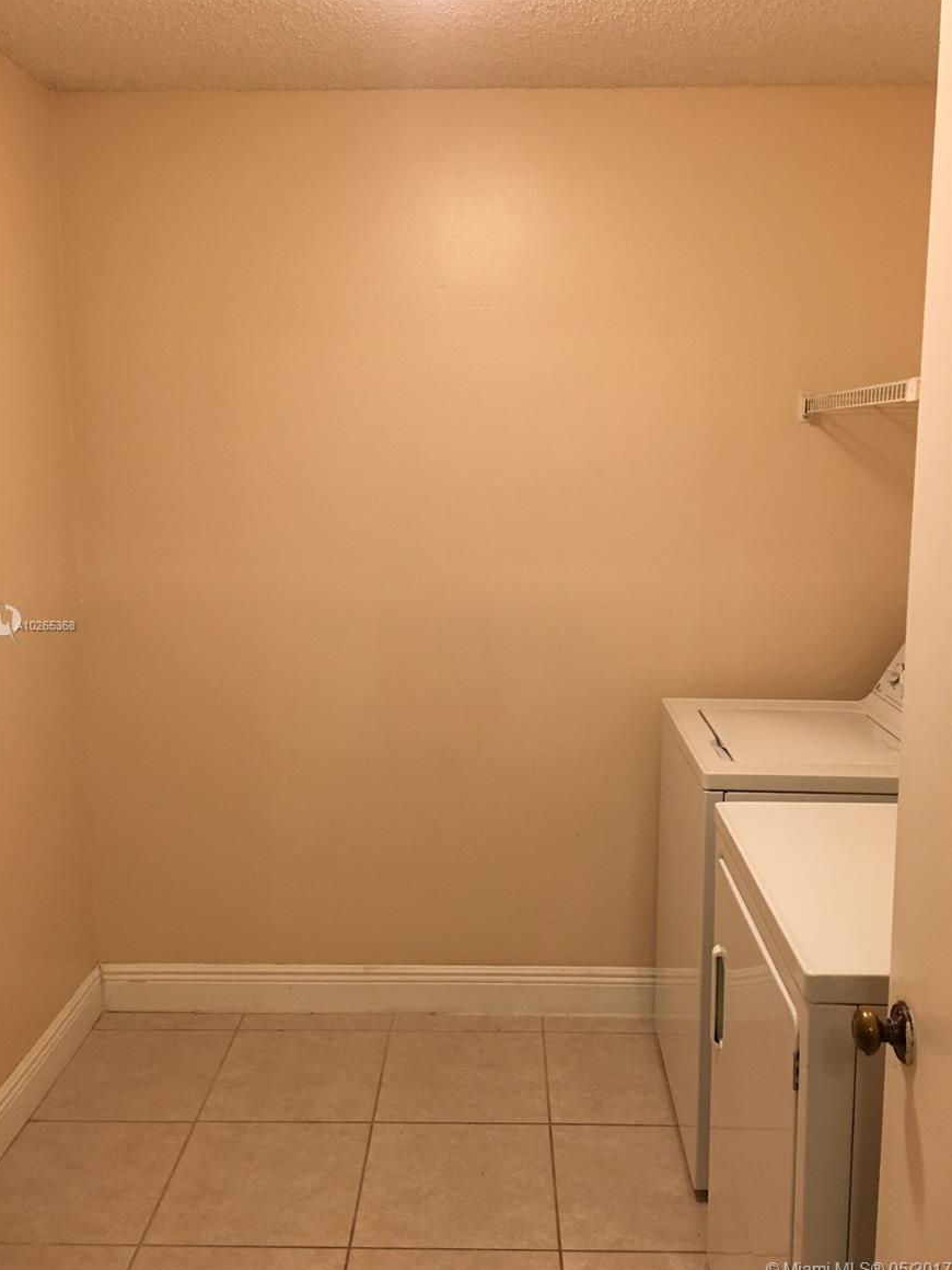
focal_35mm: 30
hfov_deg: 46.8
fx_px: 1100
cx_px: 471
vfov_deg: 60.0
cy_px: 626
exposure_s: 1/15
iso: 64
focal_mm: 4.15
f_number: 2.2
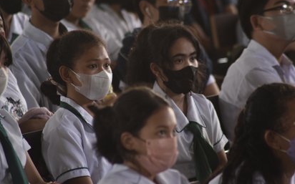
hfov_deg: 4.6
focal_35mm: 461
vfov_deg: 2.8
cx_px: 148
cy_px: 88
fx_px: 3704
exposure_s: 1/60
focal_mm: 300
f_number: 5.6
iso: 1000
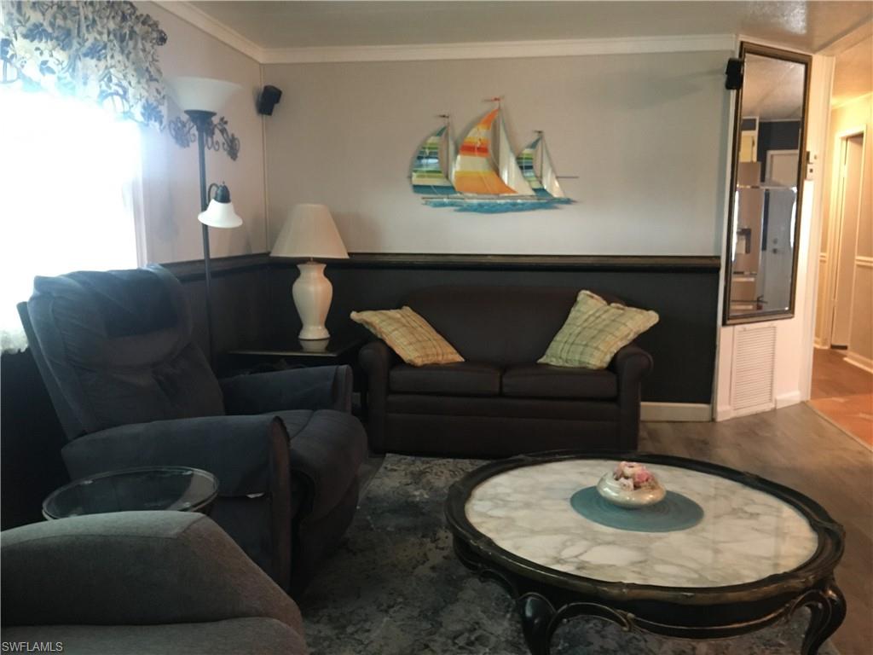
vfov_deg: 48.2
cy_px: 328
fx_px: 731
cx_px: 436
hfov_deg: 61.7
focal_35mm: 29
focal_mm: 4.15
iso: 250
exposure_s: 1/15
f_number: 2.2
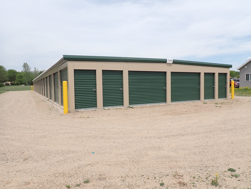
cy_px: 94
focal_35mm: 25
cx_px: 126
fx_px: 181
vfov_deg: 54.9
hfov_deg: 69.4
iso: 100
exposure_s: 1/250
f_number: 8
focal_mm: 4.5
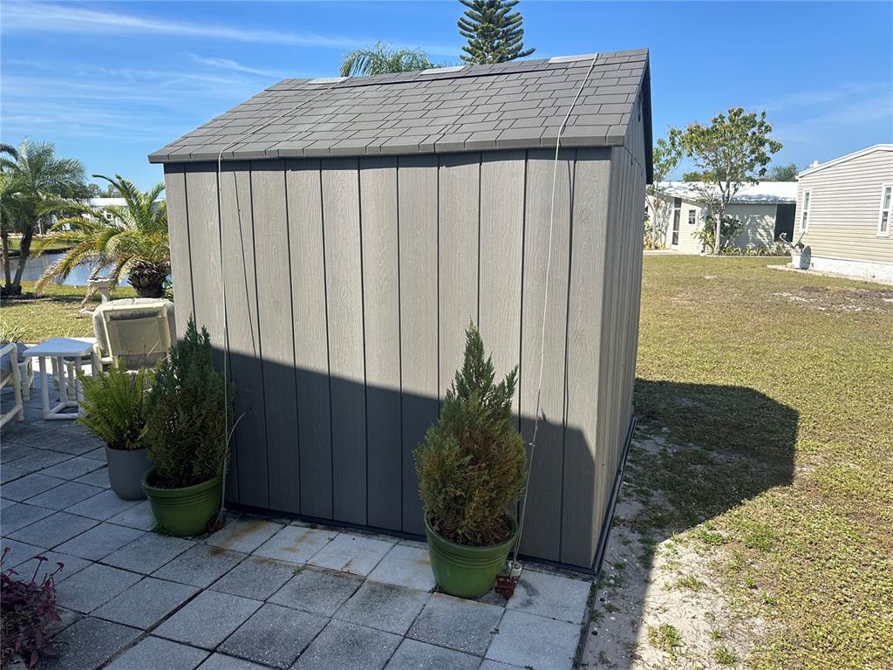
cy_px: 335
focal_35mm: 24
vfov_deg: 56.8
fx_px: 619
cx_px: 446
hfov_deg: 71.6
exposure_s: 1/3247
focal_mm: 6.86
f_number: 1.78
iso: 80
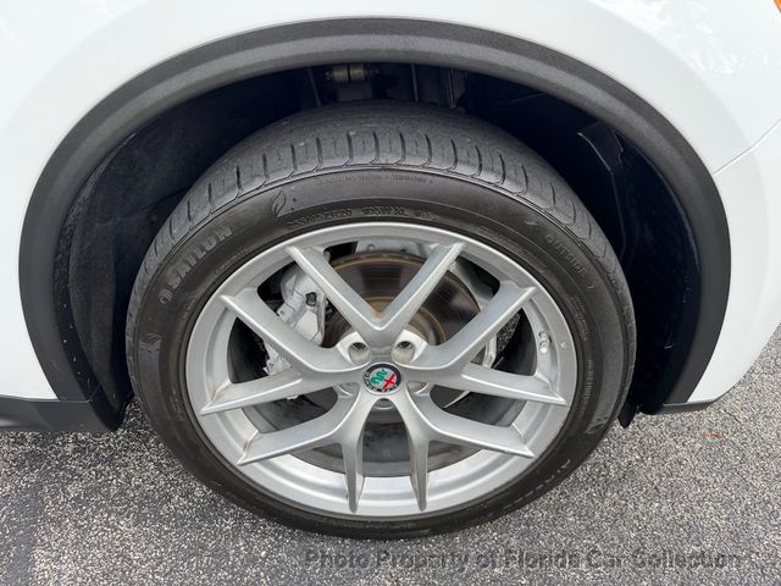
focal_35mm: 24
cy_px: 293
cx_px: 390
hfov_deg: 71.6
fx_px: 541
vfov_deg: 56.8
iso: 100
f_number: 1.78
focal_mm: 6.76
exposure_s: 1/677
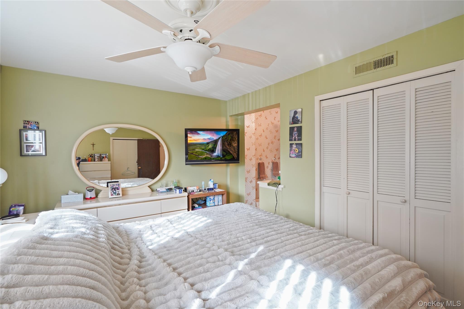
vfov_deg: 73.7
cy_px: 154
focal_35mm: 16
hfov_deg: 96.7
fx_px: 206
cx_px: 232
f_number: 9
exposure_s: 1/6
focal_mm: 16
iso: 400
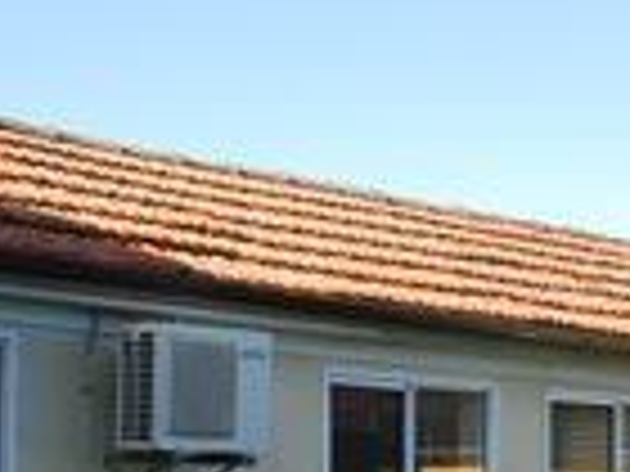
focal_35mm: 87
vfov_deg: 16.8
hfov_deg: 22.2
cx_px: 117
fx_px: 1583
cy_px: 411
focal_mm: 18
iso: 200
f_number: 9
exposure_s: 1/160
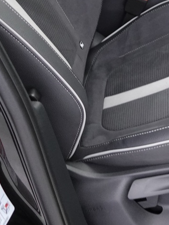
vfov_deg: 23.8
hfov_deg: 17.7
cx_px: 209
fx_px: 514
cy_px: 10
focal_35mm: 79
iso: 800
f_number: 1.8
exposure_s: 1/13
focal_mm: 9.4
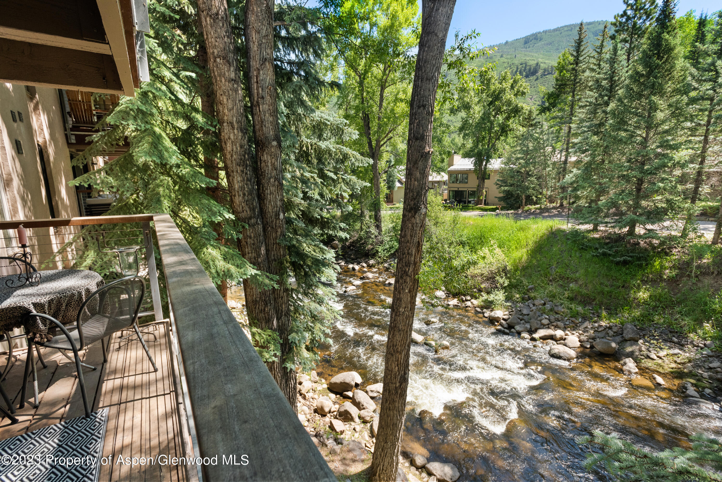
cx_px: 361
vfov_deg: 70.5
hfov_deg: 93.3
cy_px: 241
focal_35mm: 17
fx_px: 341
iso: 1000
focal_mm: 17
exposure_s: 1/250
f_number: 7.1
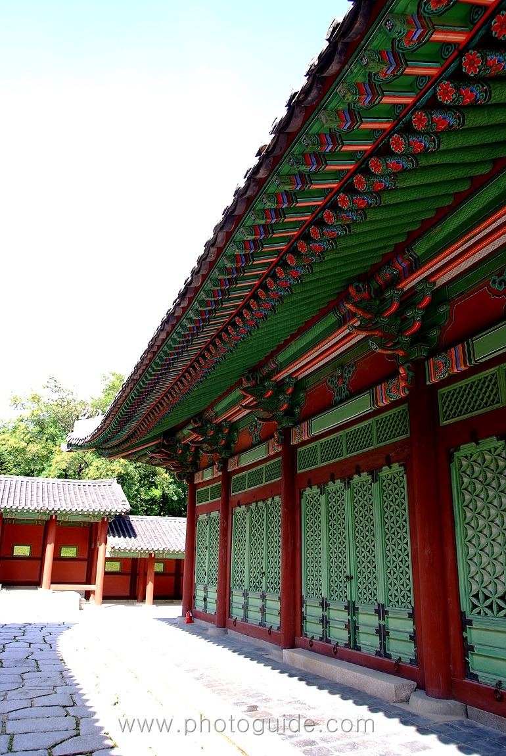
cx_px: 253
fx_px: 546
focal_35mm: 26
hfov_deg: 49.7
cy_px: 378
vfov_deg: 69.3
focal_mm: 17
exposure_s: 1/80
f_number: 6.3
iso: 125
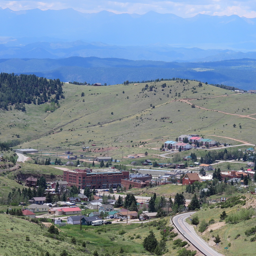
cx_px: 134
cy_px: 132
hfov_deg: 10.2
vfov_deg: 10.2
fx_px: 1431
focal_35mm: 171
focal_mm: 24.1
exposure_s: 1/1000
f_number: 4
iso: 100
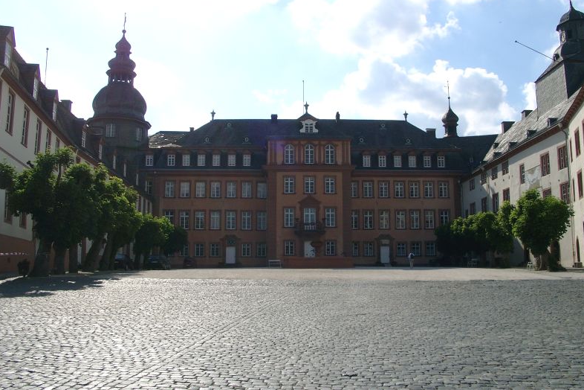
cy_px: 170
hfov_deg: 53.1
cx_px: 296
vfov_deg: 36.8
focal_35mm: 36
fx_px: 584
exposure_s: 1/659
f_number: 5.6
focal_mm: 7.13
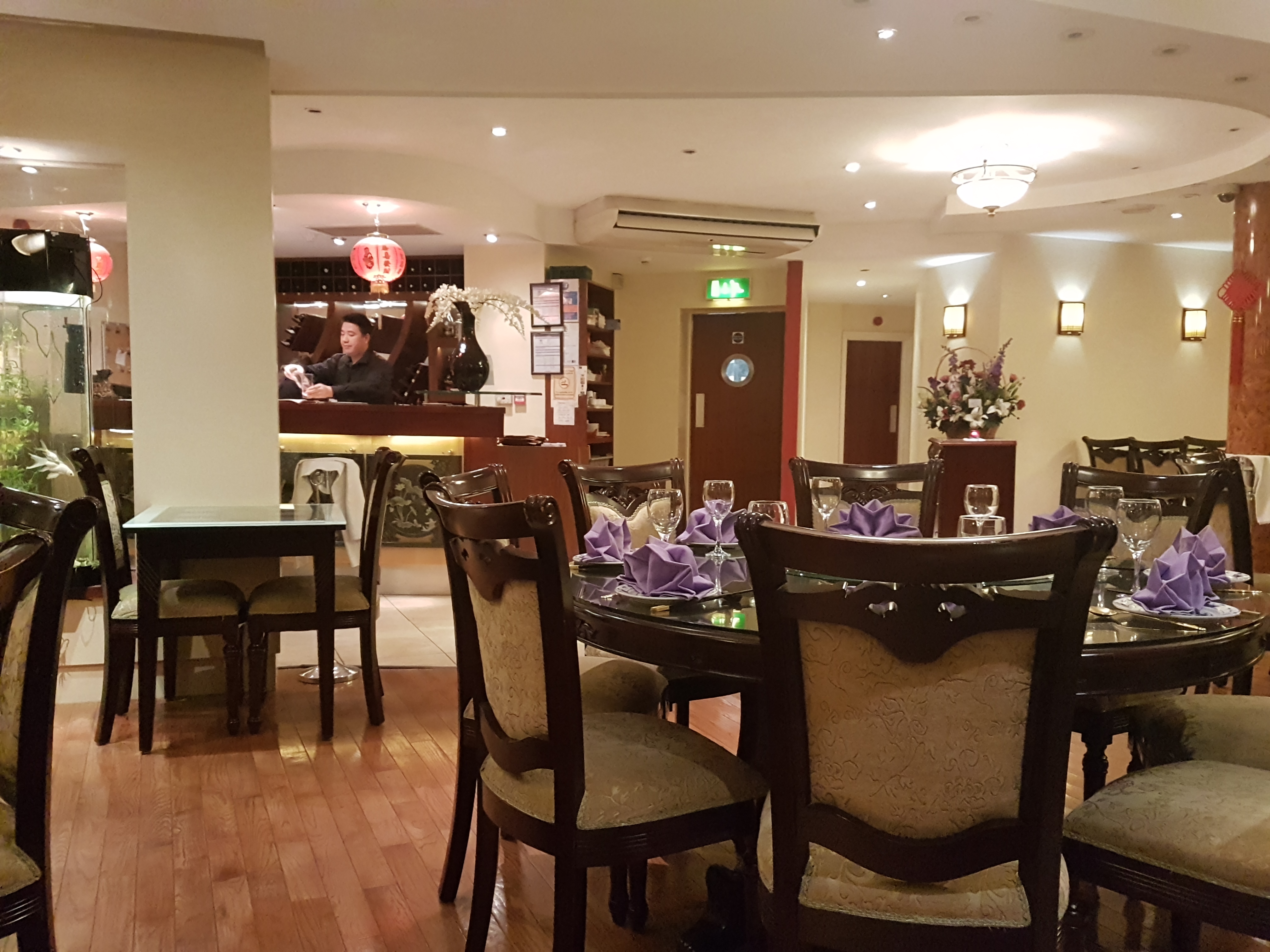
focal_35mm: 26
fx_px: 954
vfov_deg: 53.1
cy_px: 476
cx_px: 635
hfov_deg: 67.3
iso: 800
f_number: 1.7
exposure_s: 1/50
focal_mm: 4.2
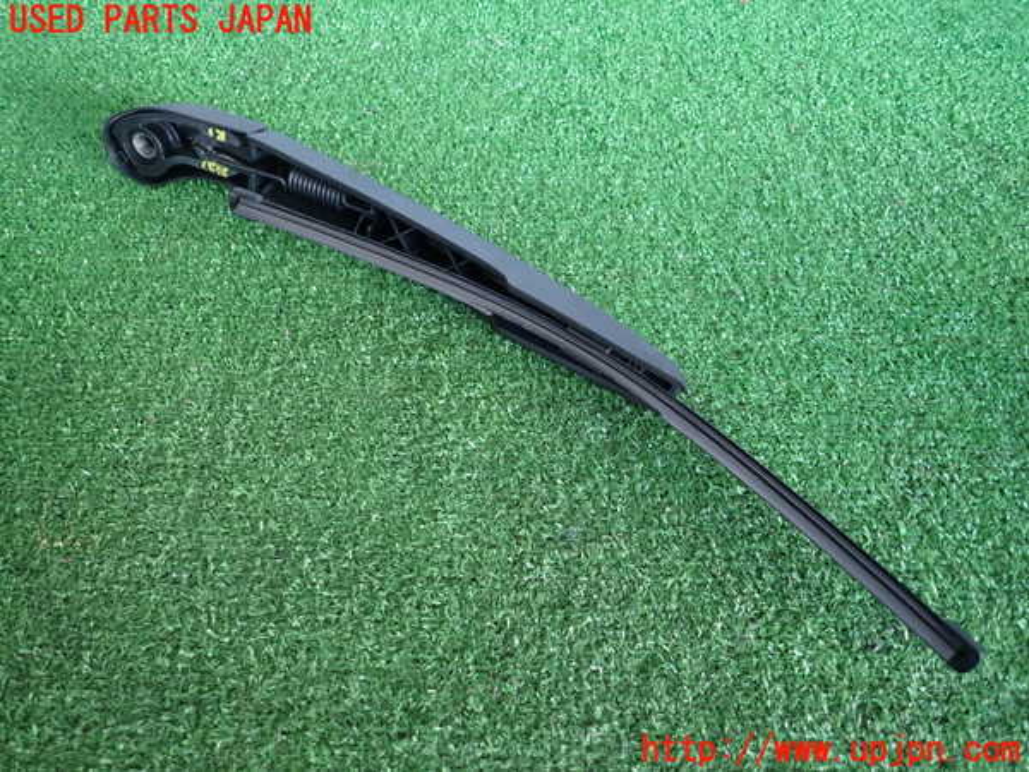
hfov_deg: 69.4
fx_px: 743
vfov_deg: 54.9
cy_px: 386
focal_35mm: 25
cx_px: 514
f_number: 2
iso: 160
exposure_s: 1/60
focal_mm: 4.5
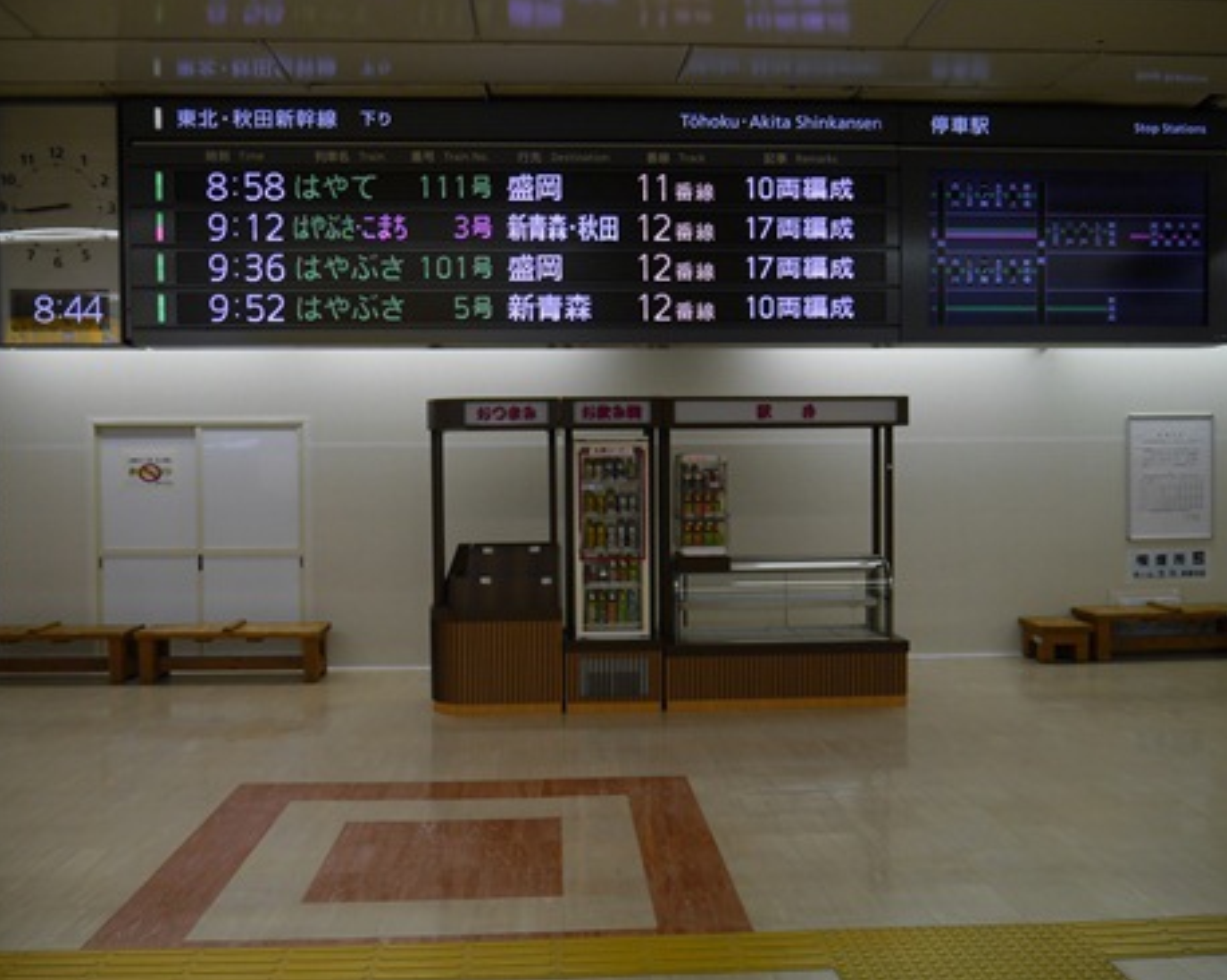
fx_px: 1162
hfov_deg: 55.7
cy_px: 491
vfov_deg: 45.8
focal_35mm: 32
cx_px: 616
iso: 160
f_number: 3.6
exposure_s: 1/80
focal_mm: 15
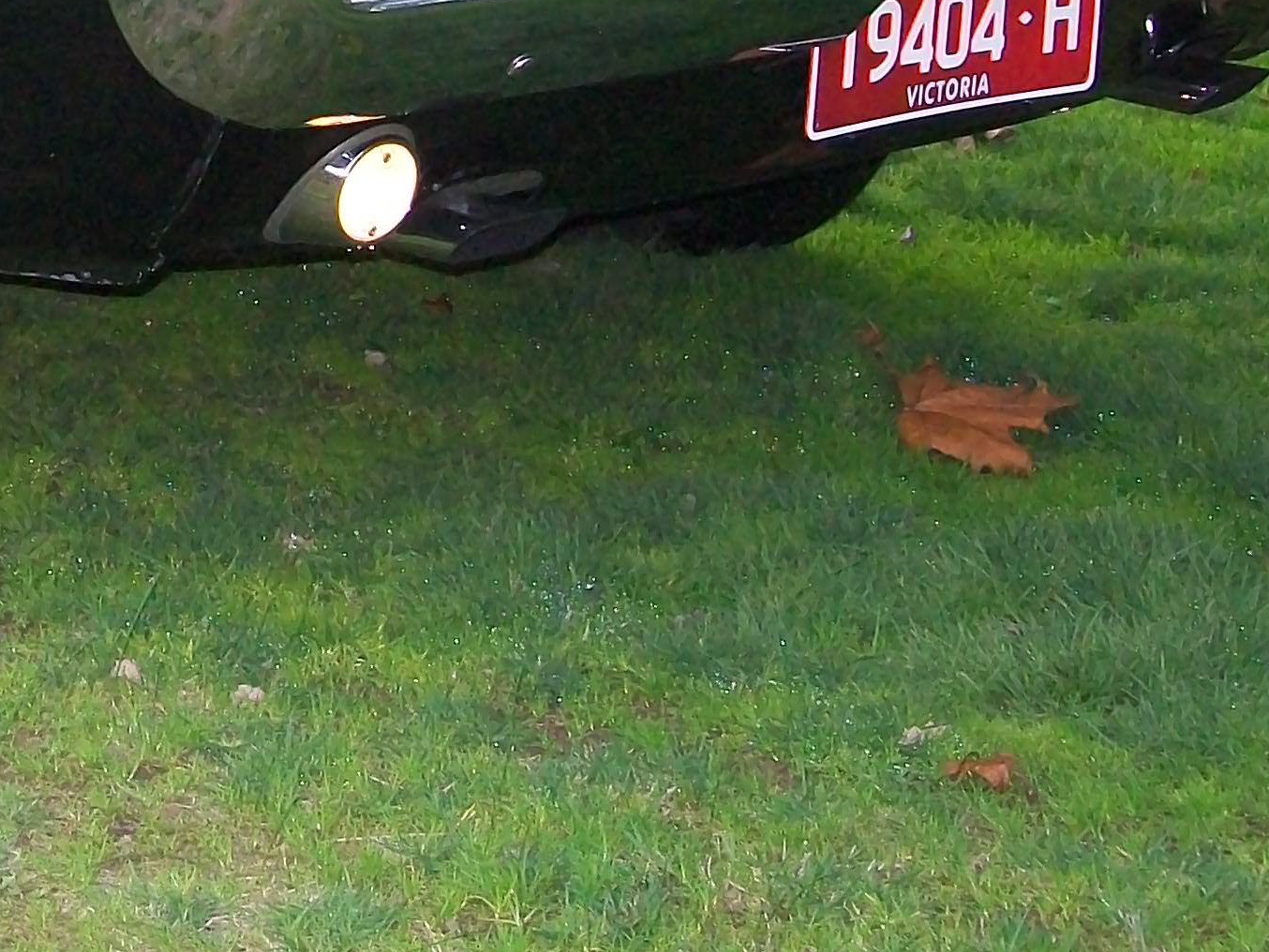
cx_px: -52
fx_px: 3373
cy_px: -103
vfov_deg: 15.6
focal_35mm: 92
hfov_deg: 20.5
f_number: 2.7
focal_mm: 6.1
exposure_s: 1/100
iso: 160
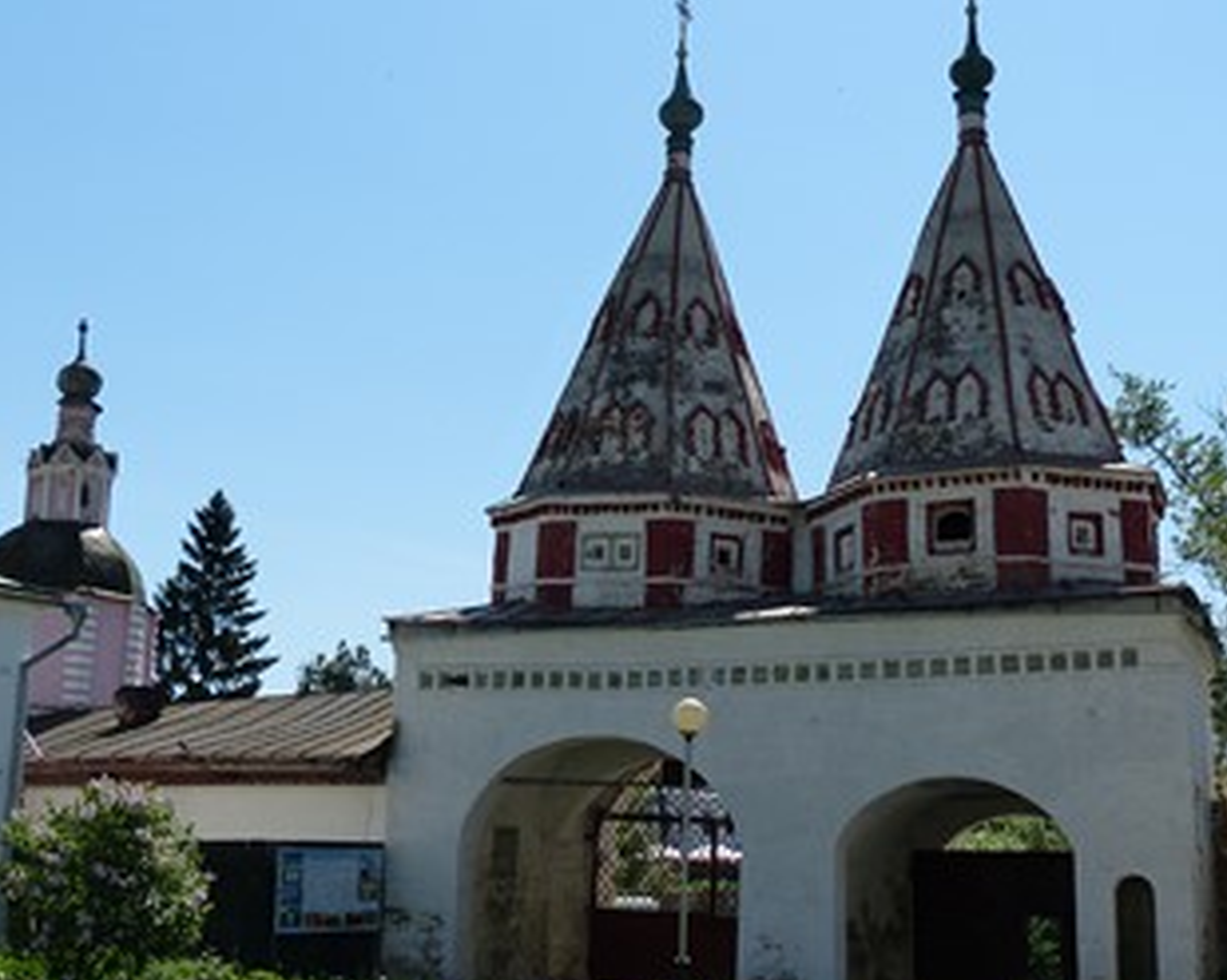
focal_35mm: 48
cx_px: 647
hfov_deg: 38.8
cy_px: 492
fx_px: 1743
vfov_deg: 31.4
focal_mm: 6.8
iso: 160
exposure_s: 1/1300
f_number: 4
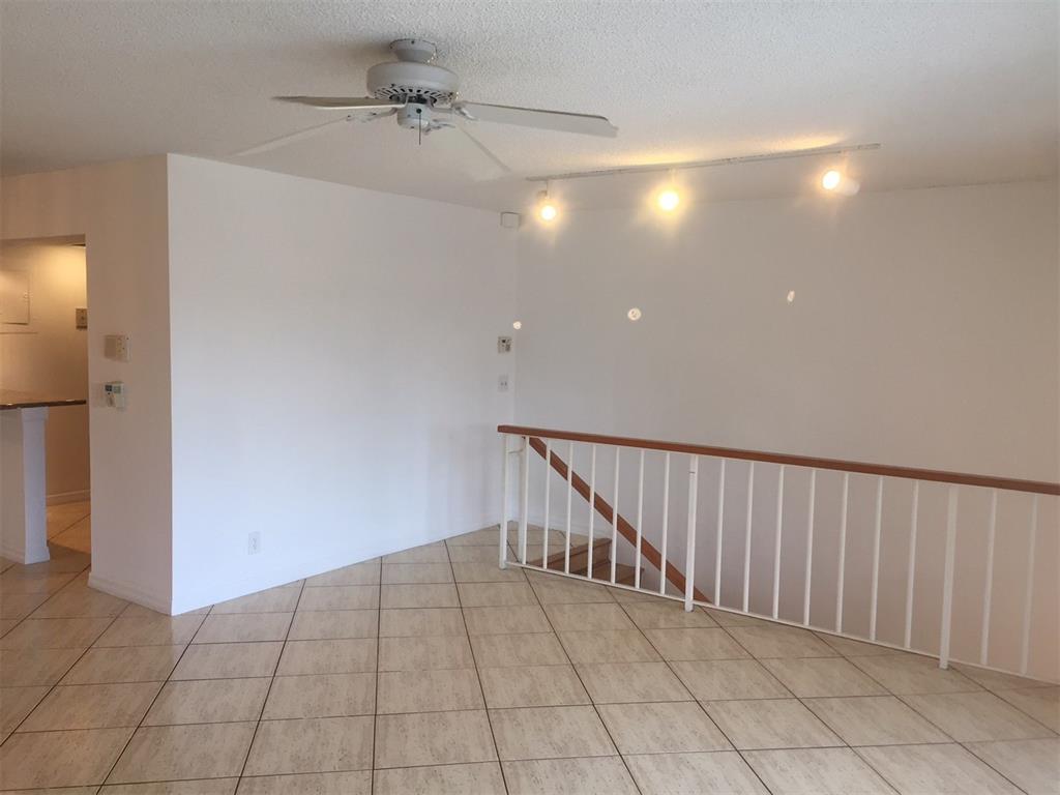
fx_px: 888
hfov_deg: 61.7
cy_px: 398
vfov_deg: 48.2
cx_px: 530
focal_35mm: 29
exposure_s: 1/40
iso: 32
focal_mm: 4.15
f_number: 2.2
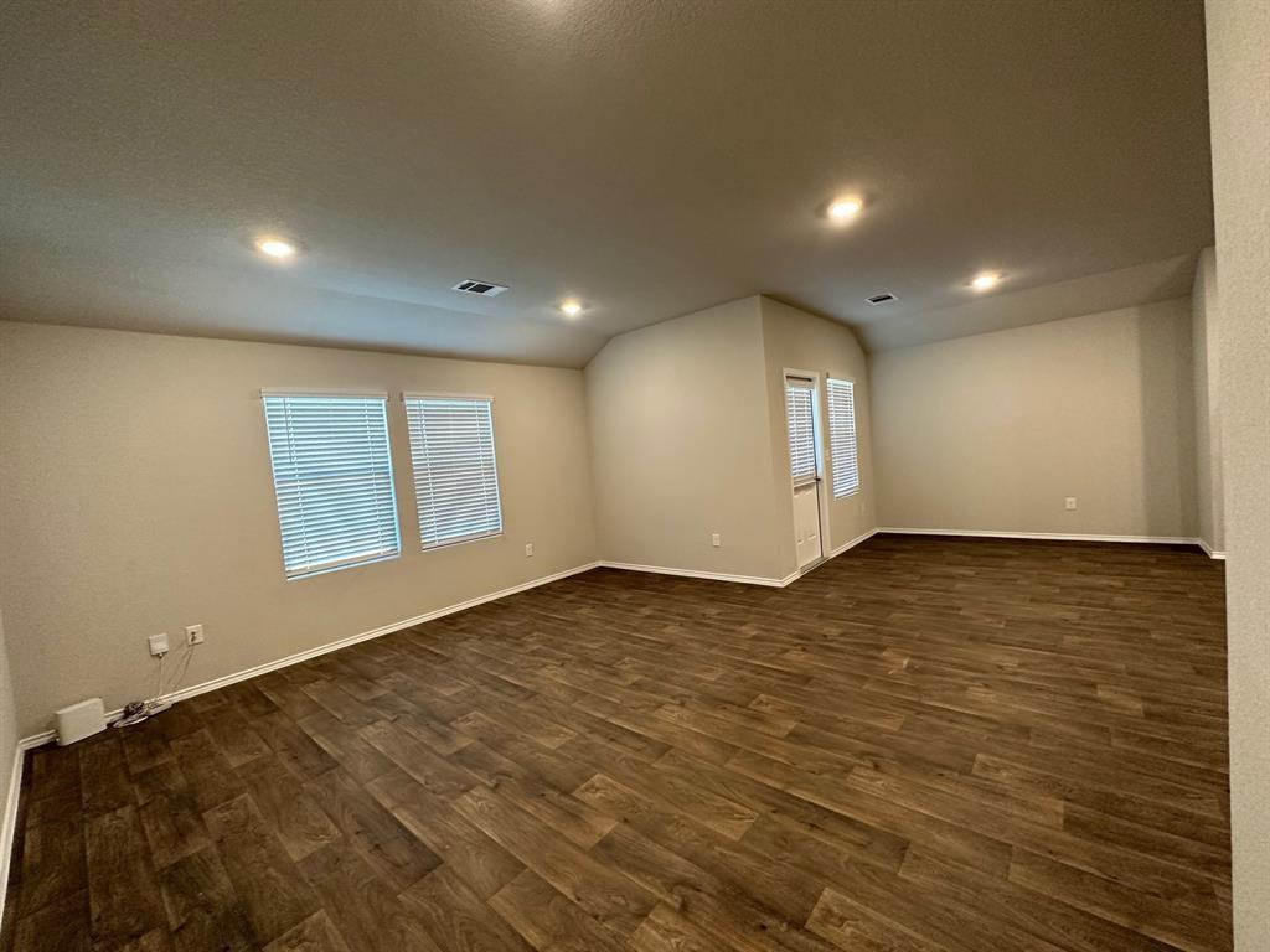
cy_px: 476
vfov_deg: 85.7
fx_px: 514
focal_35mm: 14
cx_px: 635
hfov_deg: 102.1
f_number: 2.2
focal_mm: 2.22
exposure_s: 1/60
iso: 250
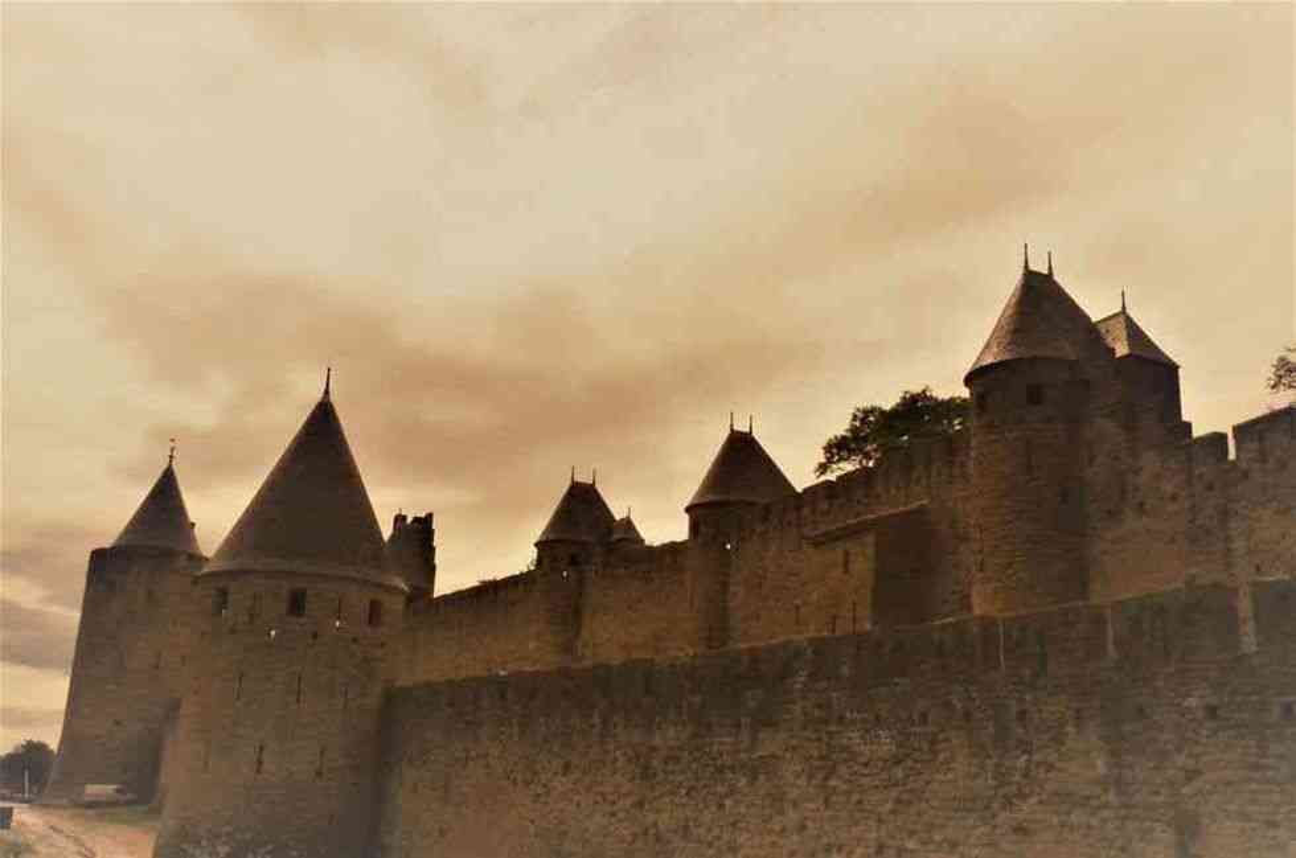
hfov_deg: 53.2
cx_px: 648
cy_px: 429
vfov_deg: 36.7
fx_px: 1293
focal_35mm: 36
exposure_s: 1/6000
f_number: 18
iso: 3200
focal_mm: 24.38
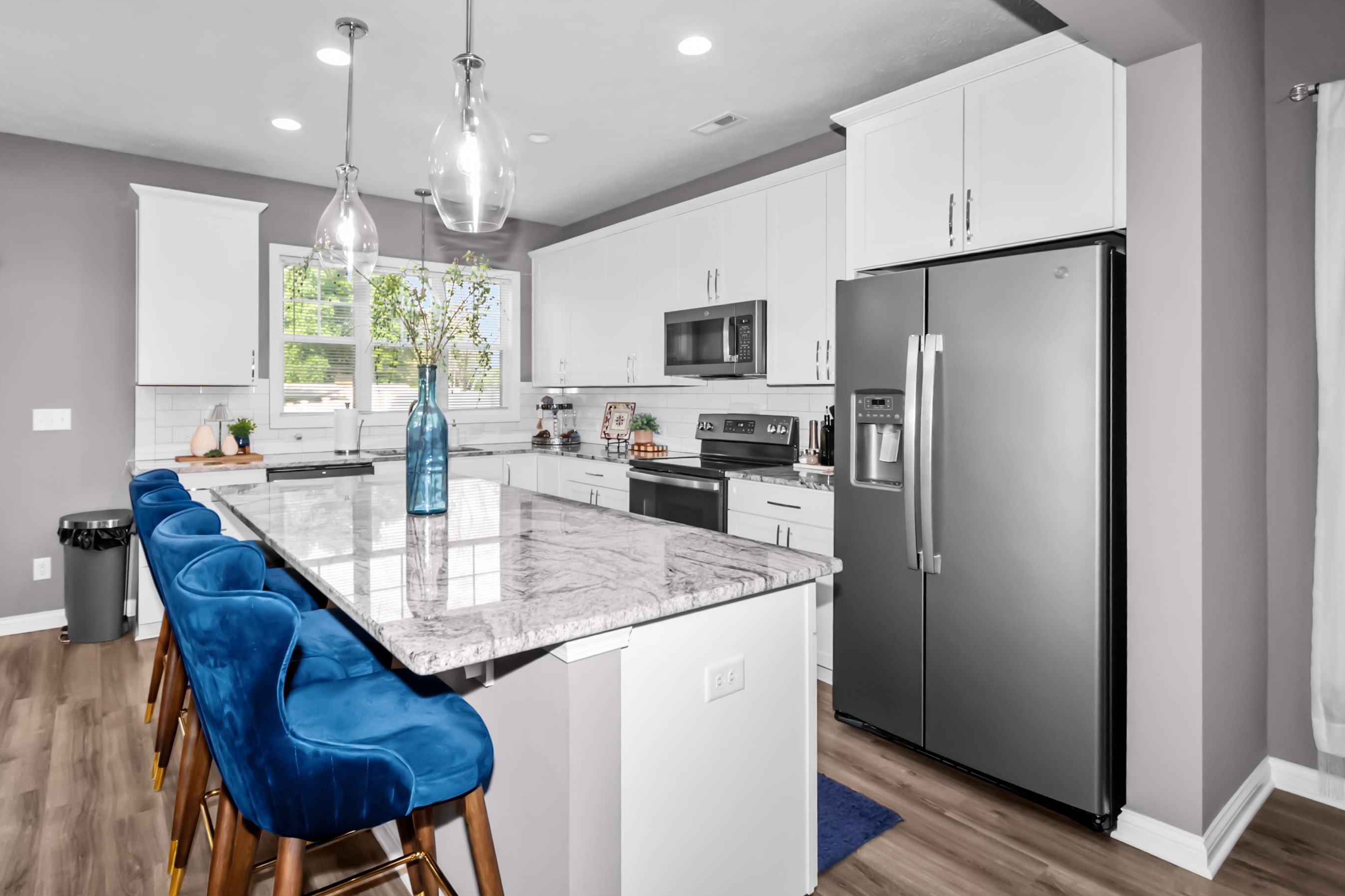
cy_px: 407
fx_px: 635
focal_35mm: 17
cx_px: 597
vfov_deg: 70.3
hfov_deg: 92.9
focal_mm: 10
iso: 500
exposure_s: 1/160
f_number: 4.5
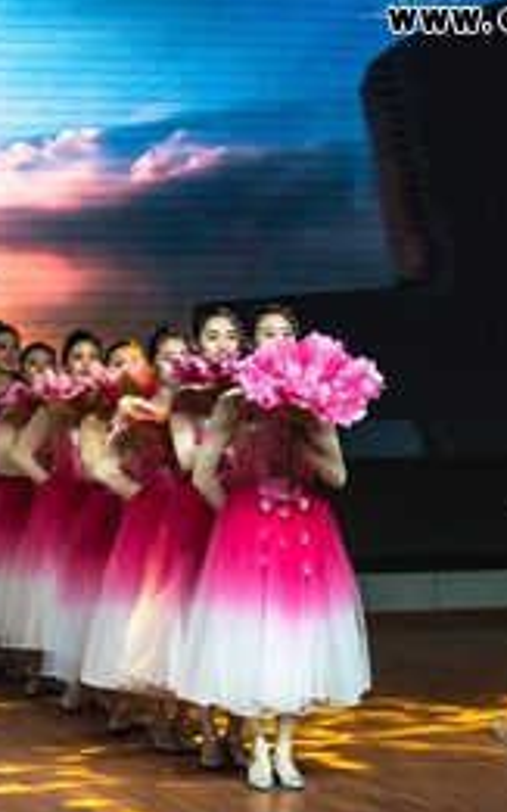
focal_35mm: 137
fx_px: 3030
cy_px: 342
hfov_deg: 9.6
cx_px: 162
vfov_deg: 15.3
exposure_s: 1/200
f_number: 4
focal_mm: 70
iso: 1250
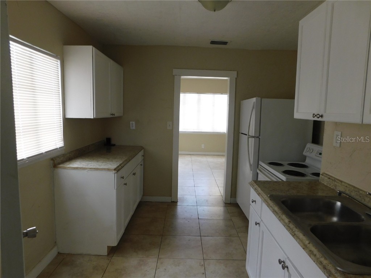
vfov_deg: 58.9
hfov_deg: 73.9
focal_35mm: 23
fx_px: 247
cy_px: 139
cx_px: 186
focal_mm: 4
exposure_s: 1/60
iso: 125
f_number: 3
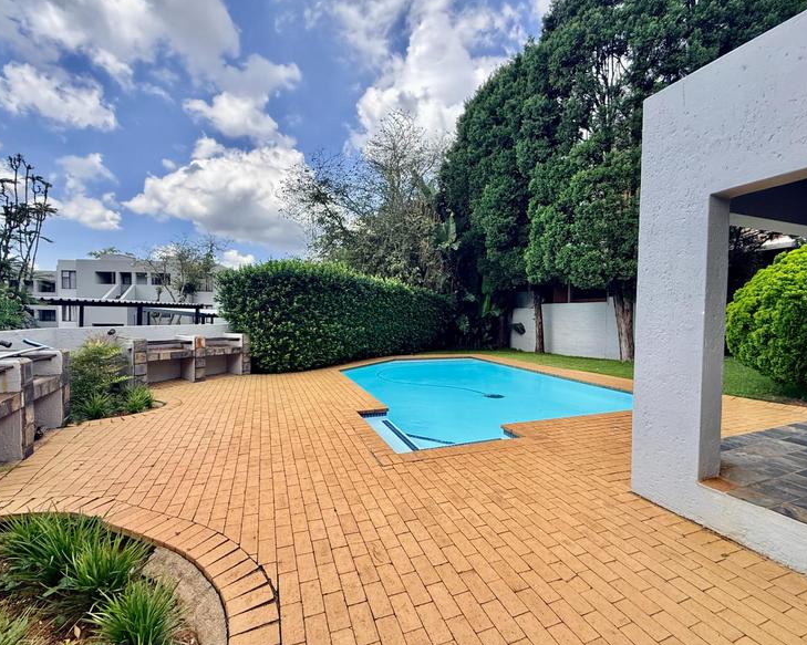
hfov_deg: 96.8
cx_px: 393
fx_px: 358
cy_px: 325
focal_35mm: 15
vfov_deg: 84.0
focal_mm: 2.22
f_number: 2.2
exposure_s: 1/1068
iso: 64
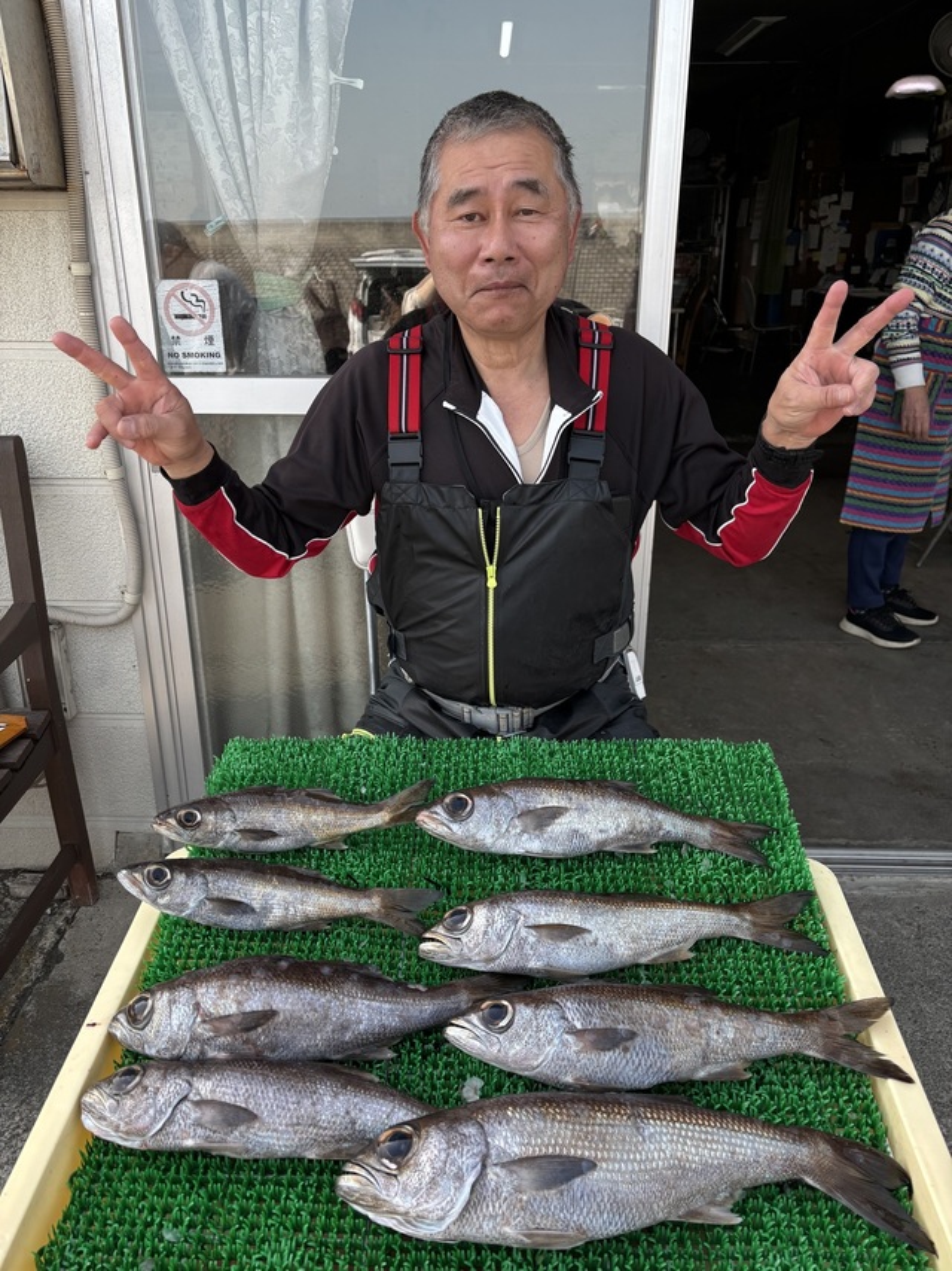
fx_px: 954
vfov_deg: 67.3
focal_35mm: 26
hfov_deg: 53.0
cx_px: 476
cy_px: 636
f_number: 1.6
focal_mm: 5.96
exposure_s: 1/662
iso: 50
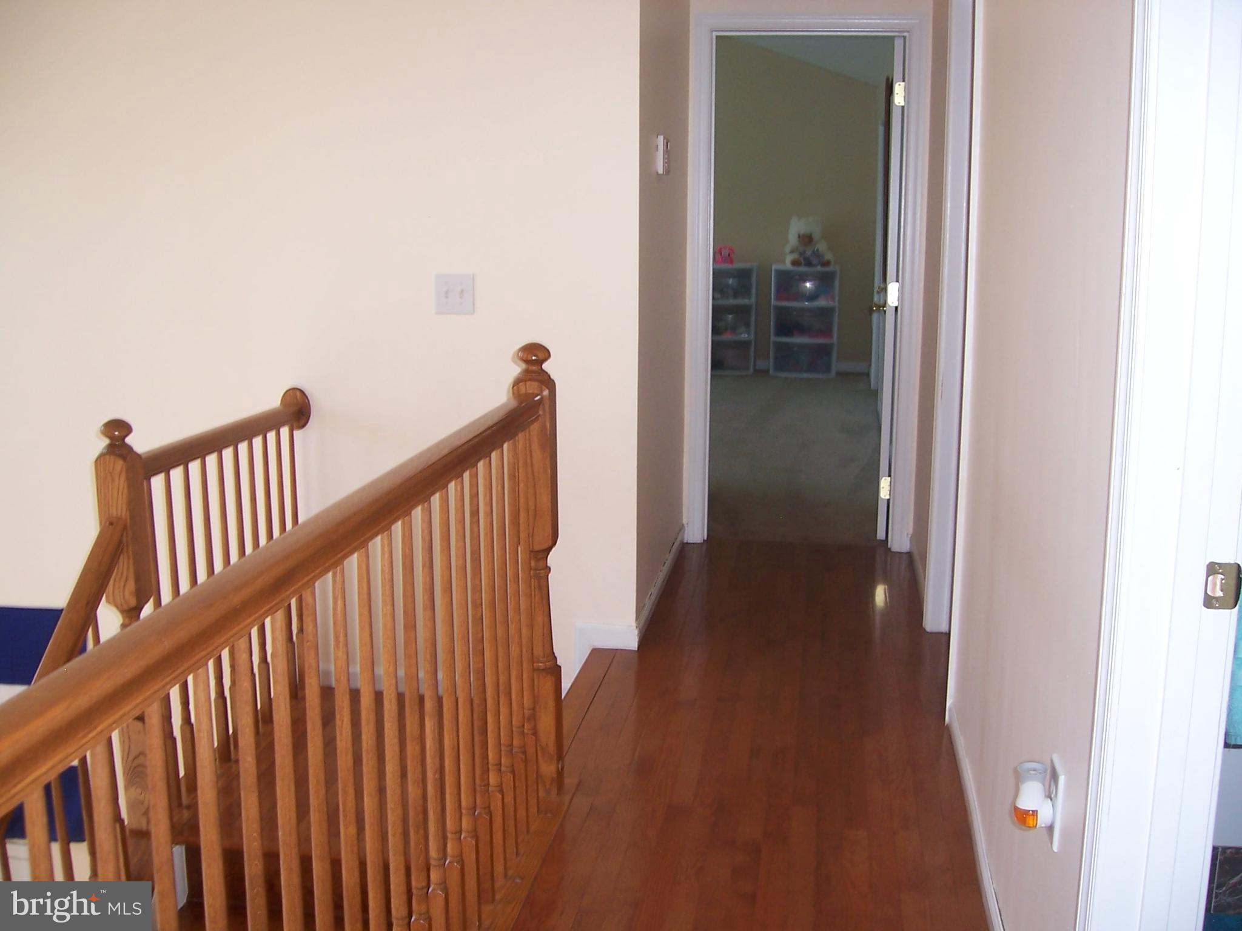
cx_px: 621
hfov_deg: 51.4
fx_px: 1292
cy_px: 466
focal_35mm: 36
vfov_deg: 39.7
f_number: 3
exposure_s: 1/60
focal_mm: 6
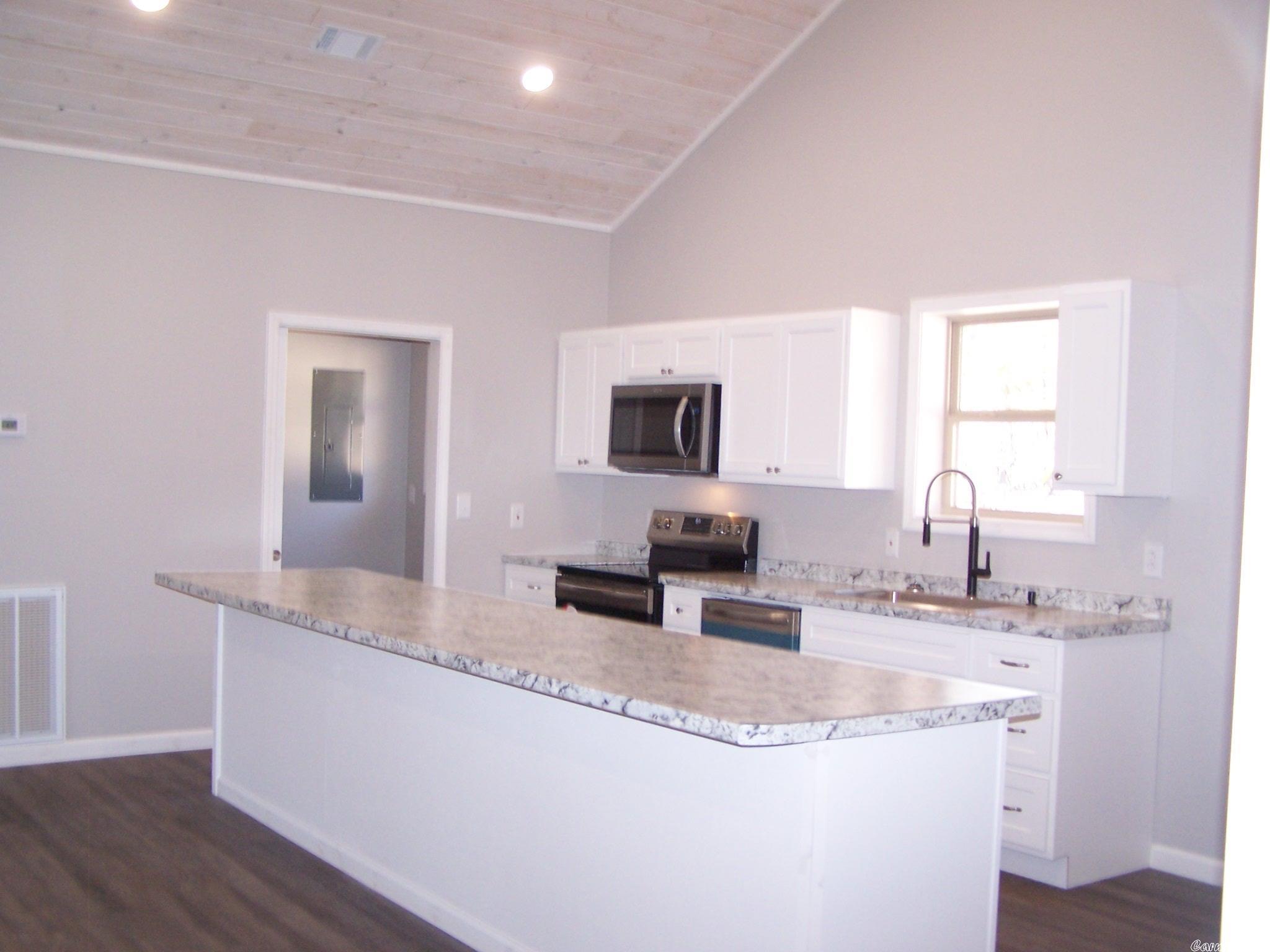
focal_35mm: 38
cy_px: 476
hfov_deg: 49.0
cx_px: 635
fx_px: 1394
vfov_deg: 37.7
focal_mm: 6.3
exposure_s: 1/60
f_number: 2.8
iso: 140
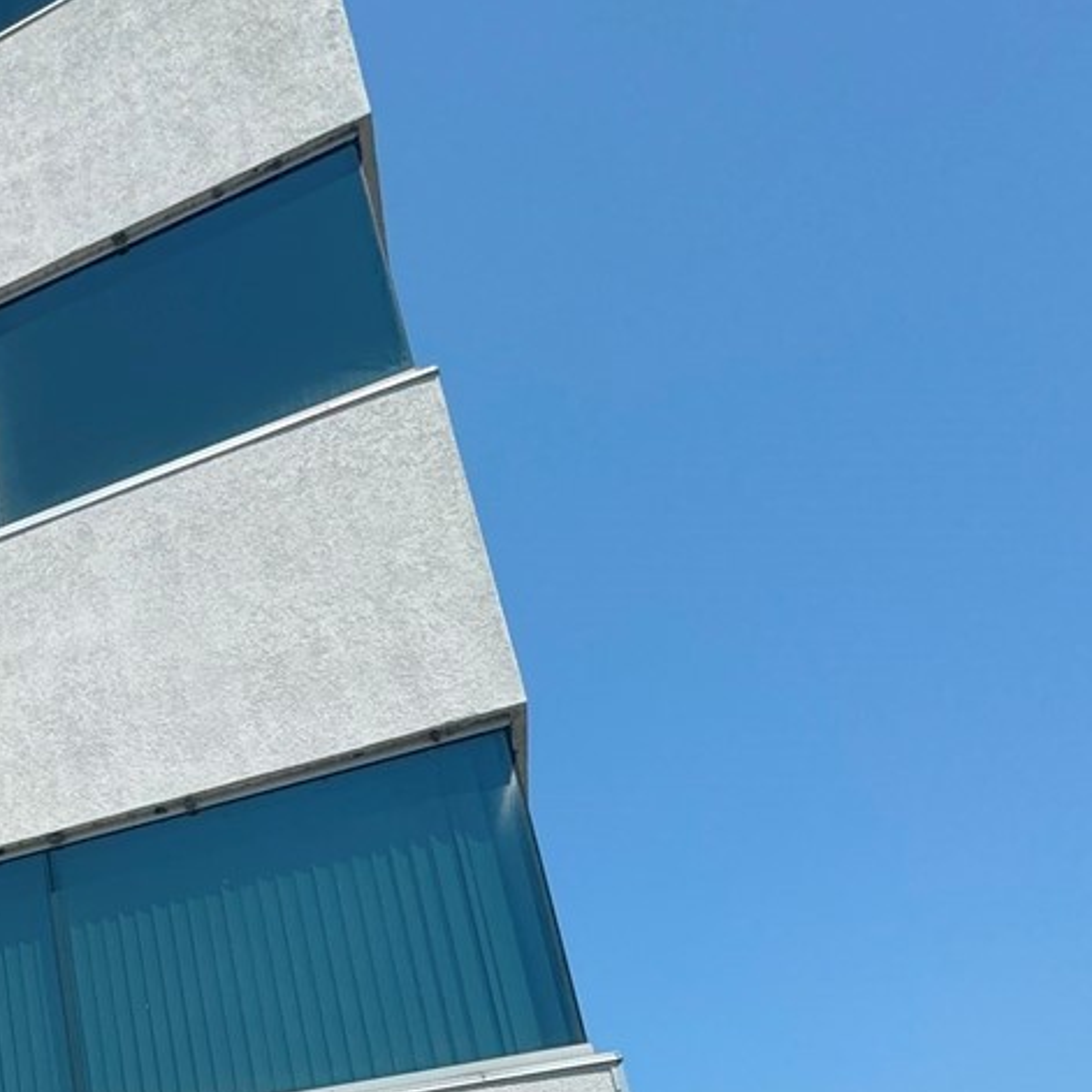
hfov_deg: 27.7
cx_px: -538
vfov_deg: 35.6
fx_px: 1499
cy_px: 1127
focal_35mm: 42
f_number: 2.2
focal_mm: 2.22
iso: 50
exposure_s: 1/2674
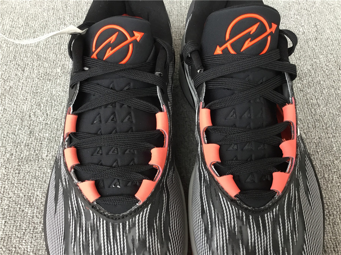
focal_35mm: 31
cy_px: 128
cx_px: 170
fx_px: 305
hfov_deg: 58.4
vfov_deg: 45.4
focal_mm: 3.3
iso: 25
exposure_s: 1/40
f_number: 2.4
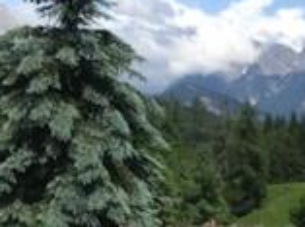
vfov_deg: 13.9
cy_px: 190
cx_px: 518
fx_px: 923
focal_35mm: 105
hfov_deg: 16.3
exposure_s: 1/3195
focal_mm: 3.99
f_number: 1.8
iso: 20
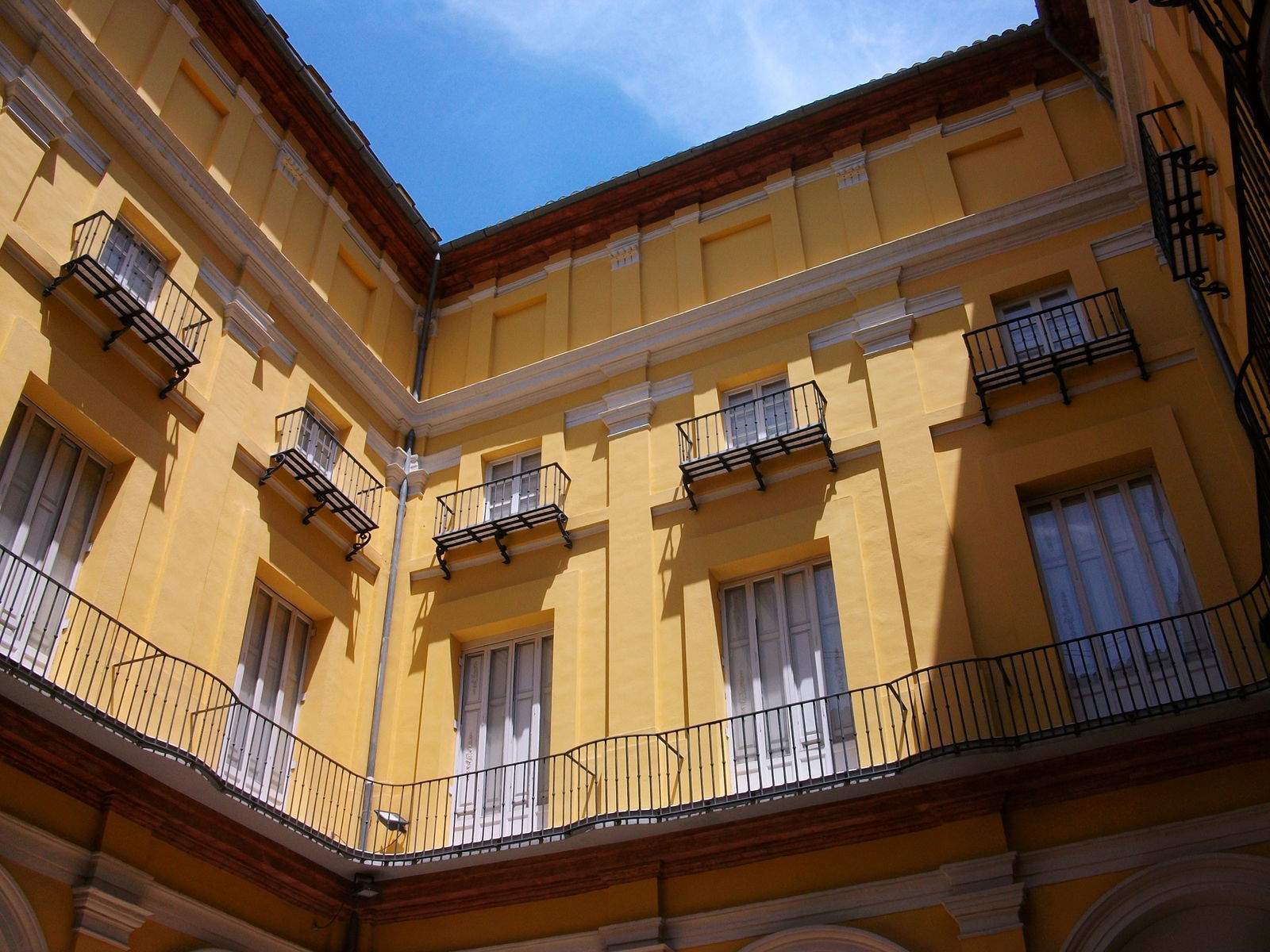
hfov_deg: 56.8
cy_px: 476
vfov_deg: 44.2
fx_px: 1174
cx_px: 635
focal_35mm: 32
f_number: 5.5
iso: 80
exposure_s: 1/344
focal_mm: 5.7
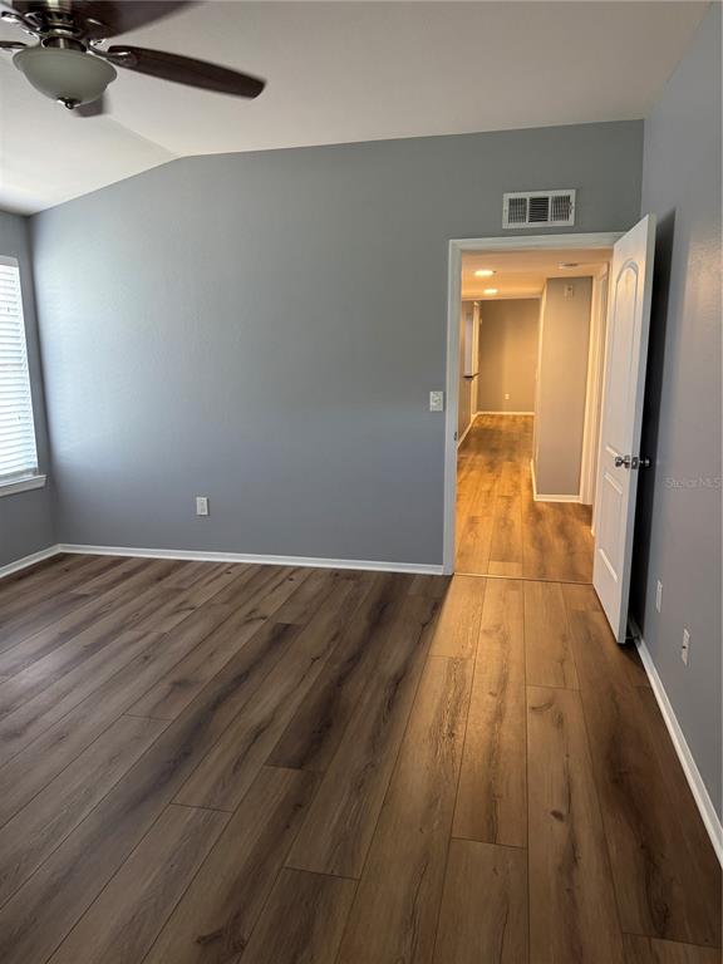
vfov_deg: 71.6
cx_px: 362
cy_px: 482
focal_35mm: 24
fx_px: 668
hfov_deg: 56.8
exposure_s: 1/60
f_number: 1.78
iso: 250
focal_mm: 6.76
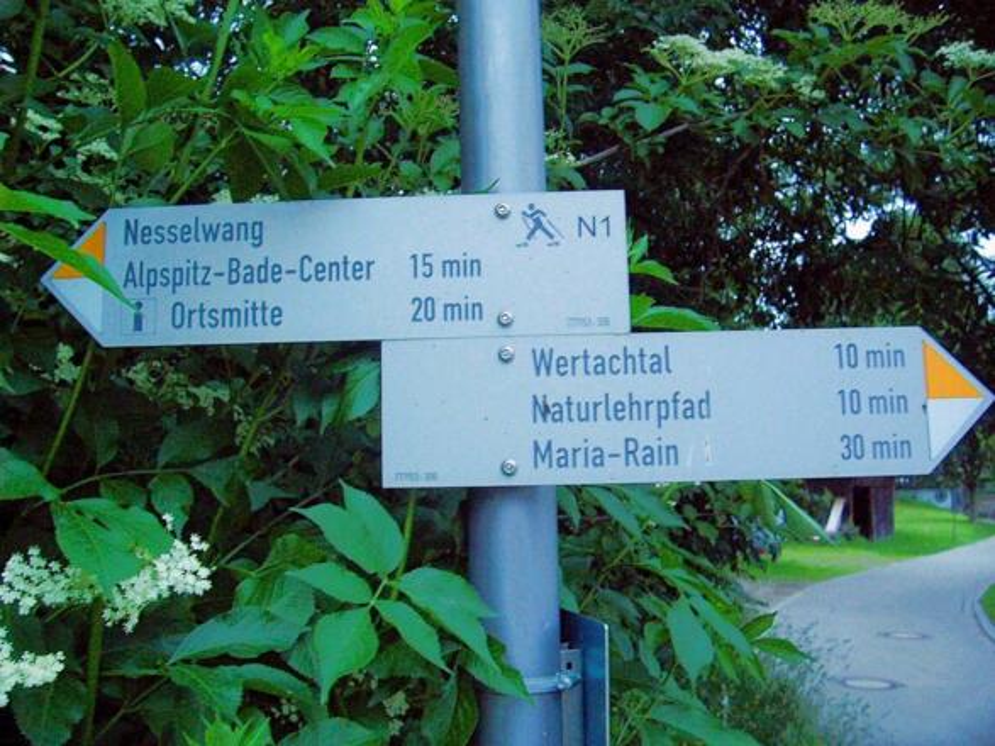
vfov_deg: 41.8
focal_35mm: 34
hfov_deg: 54.0
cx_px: 498
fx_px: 977
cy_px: 373
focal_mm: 5.6
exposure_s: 1/8
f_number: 2.7
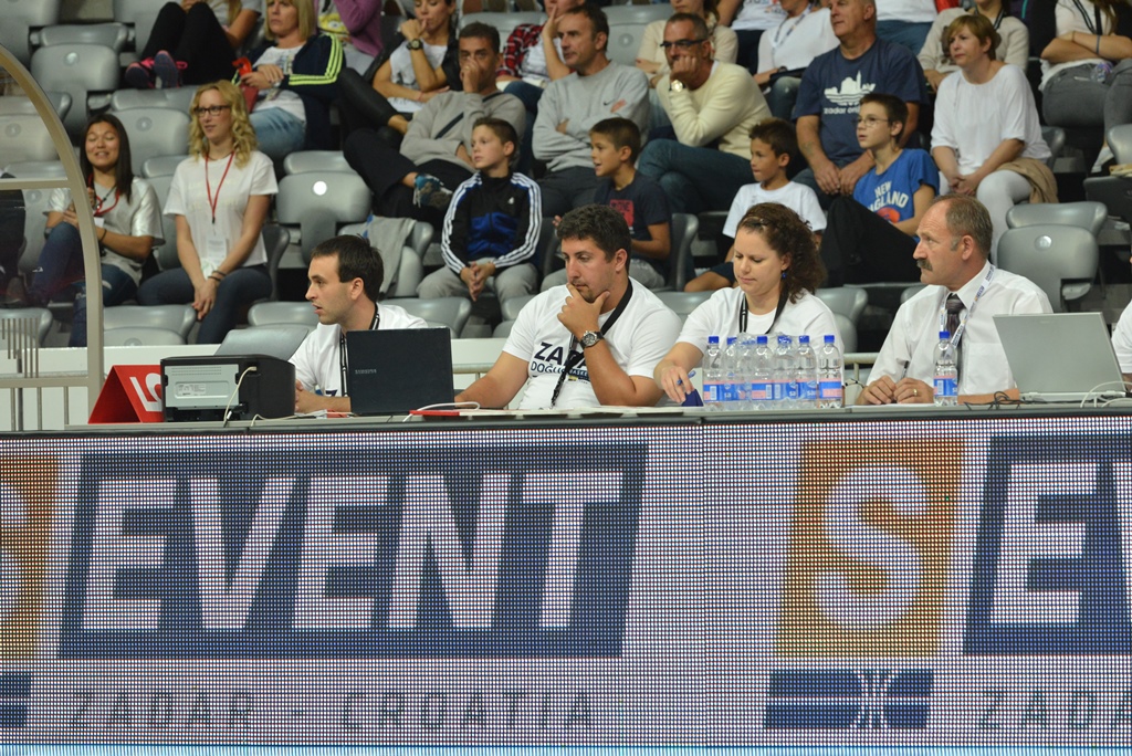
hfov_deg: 6.9
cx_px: 566
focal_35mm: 300
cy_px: 378
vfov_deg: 4.6
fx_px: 9438
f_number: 8
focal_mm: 300
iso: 2500
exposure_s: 1/200
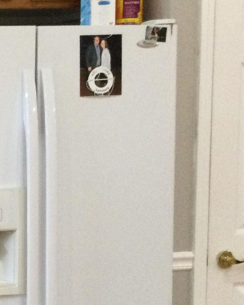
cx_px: -233
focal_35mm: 105
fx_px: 948
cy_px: 243
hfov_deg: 12.9
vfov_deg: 18.1
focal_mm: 3.3
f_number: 2.4
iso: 125
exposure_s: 1/30
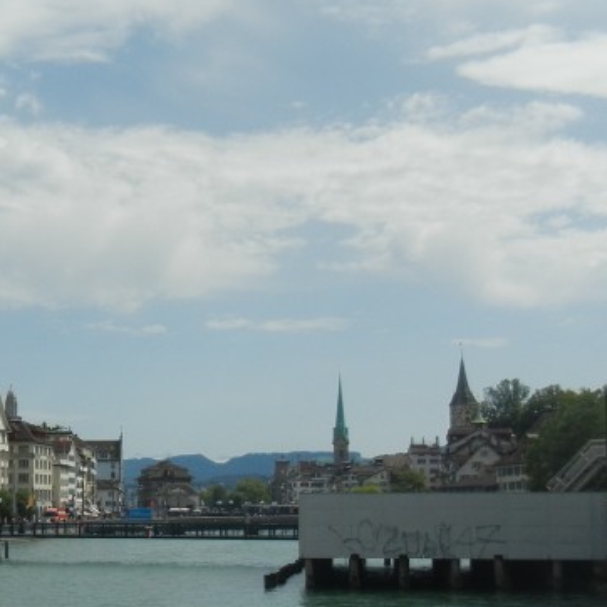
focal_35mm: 75
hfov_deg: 22.4
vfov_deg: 23.0
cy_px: 377
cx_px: 49
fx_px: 1488
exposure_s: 1/785
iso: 160
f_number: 7
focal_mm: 5.4
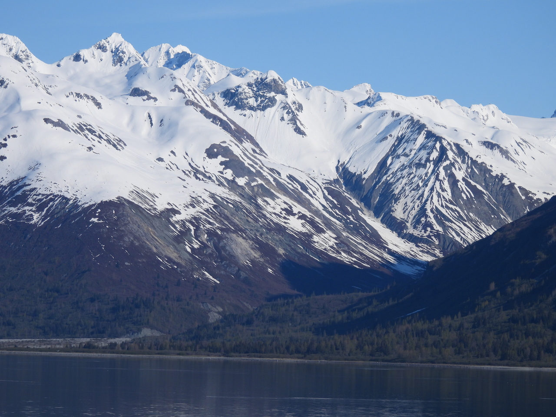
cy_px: 208
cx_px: 278
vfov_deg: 7.4
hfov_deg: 9.9
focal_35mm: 200
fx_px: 3212
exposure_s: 1/1600
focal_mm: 35.7
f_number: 4.5
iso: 100
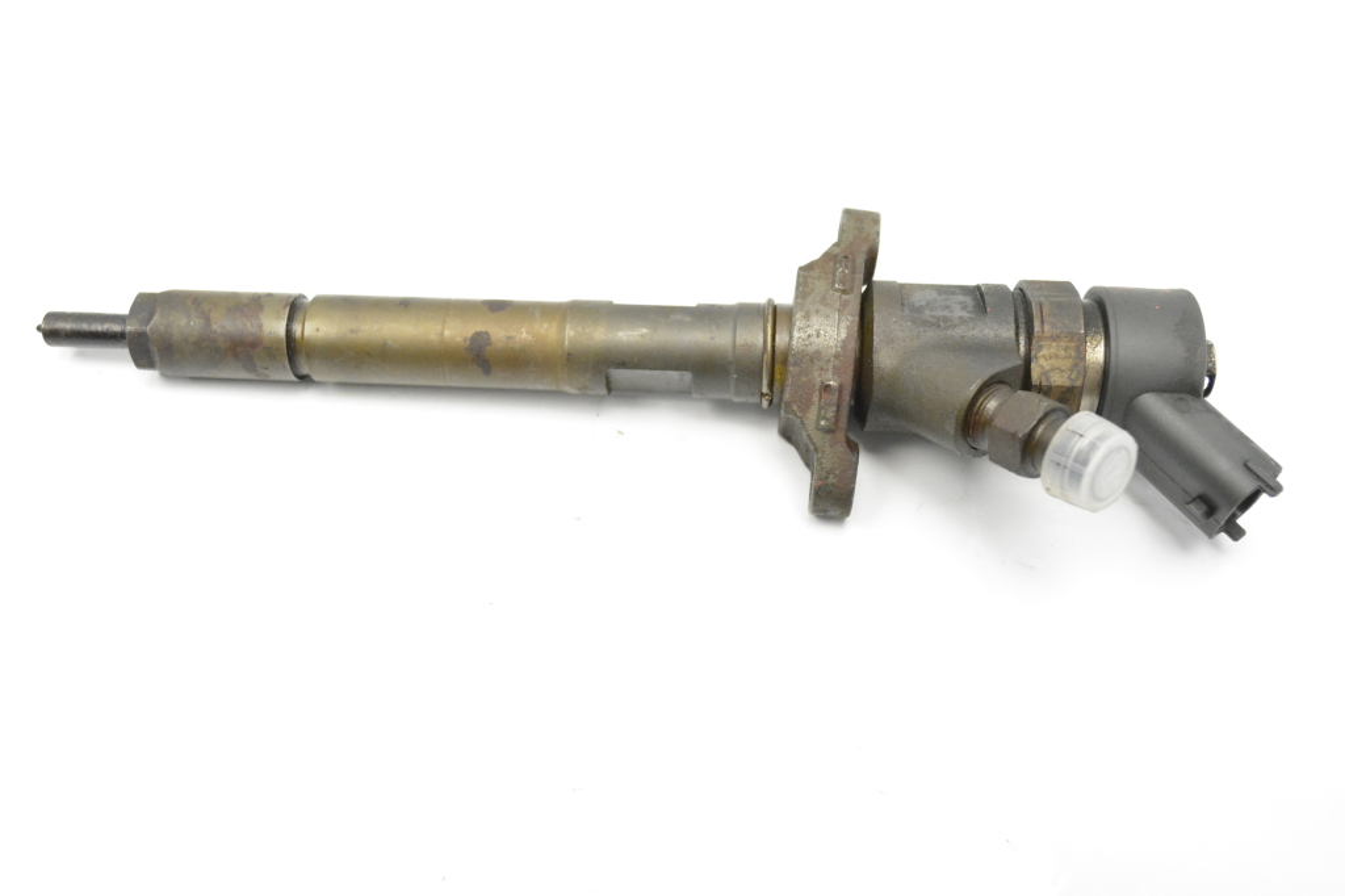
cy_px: 448
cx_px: 672
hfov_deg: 53.1
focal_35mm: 36
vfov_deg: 36.8
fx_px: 1344
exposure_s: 1/640
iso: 6400
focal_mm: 24
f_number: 5.6
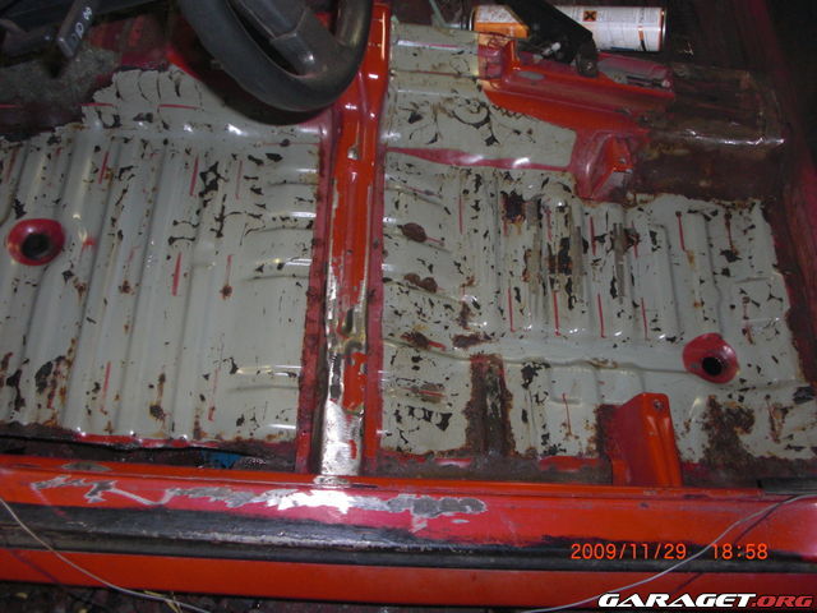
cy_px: 306
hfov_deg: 51.4
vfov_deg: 39.7
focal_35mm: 36
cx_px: 408
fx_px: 850
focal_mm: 6.3
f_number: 2.8
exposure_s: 1/30
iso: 200
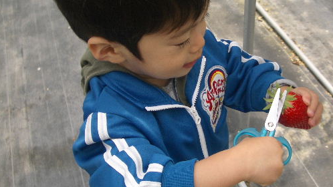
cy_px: 75
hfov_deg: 41.9
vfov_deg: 24.4
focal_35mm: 49
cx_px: 201
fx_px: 433
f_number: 2.6
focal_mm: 5.8
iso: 50
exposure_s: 1/250
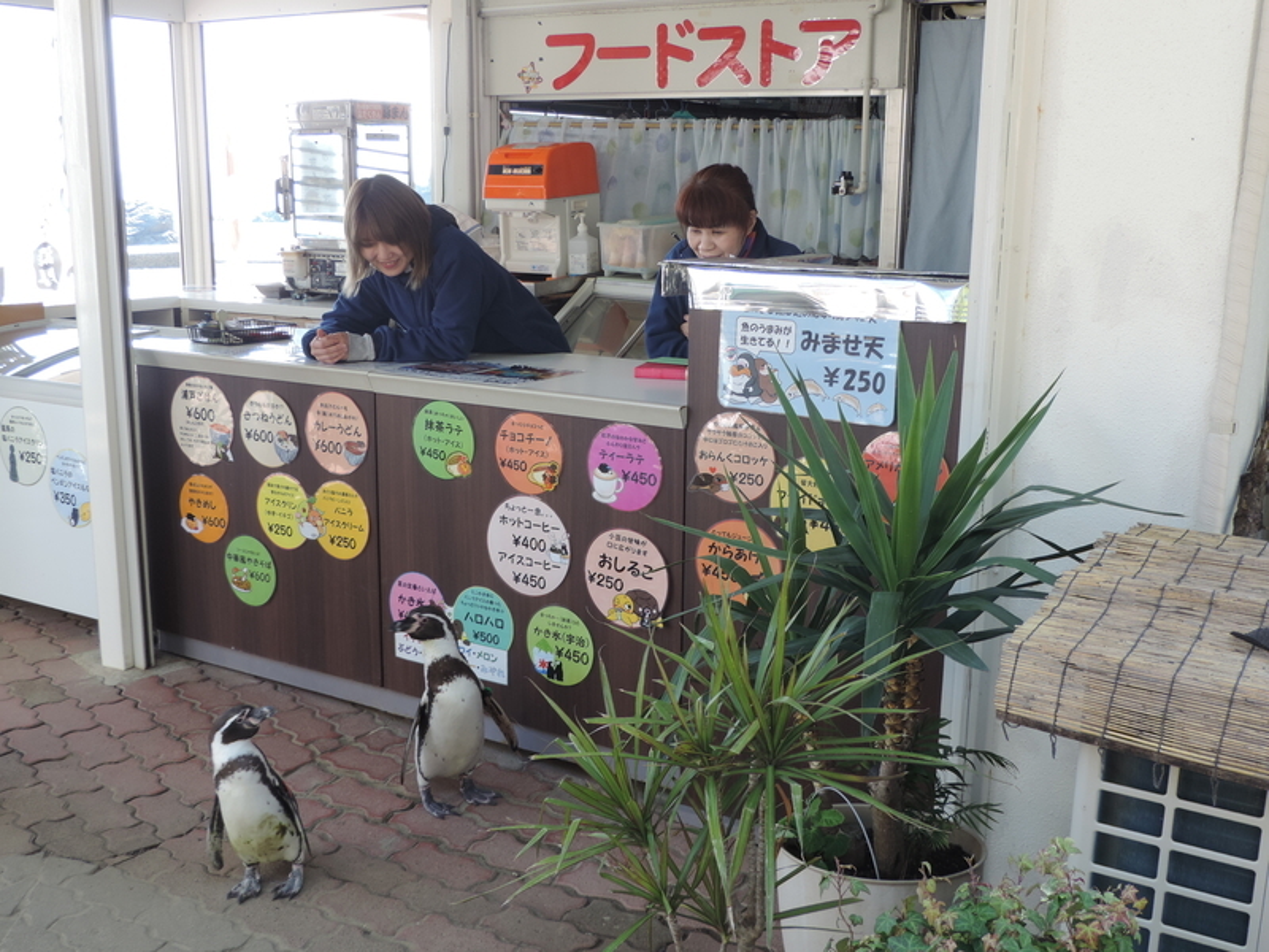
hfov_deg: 46.8
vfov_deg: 36.0
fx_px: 1466
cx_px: 634
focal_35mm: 40
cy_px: 476
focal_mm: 7.1
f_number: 3.3
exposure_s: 1/60
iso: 80
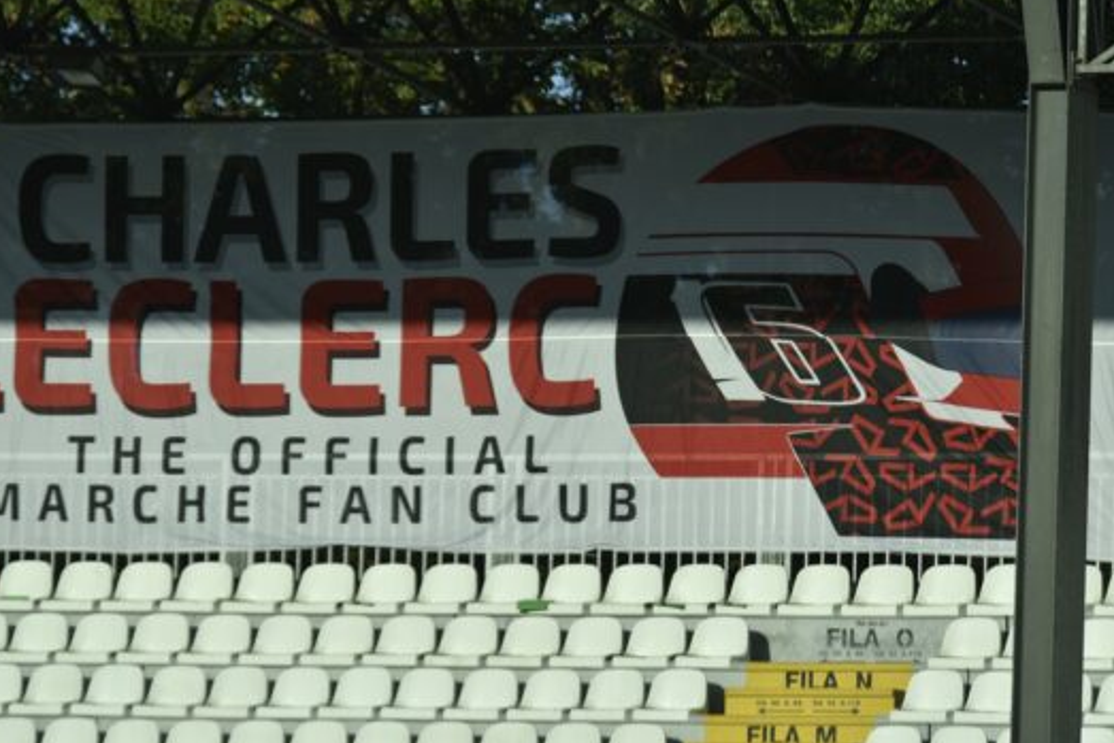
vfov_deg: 4.1
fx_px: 10431
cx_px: 509
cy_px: 324
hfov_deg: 6.1
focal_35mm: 337
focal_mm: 280
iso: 100
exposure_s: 1/640
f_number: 6.3
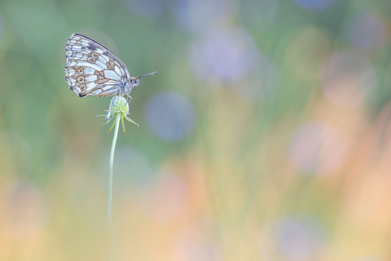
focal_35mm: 150
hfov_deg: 13.7
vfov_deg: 9.2
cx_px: 196
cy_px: 130
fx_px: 1630
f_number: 5
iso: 160
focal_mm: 150
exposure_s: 1/25
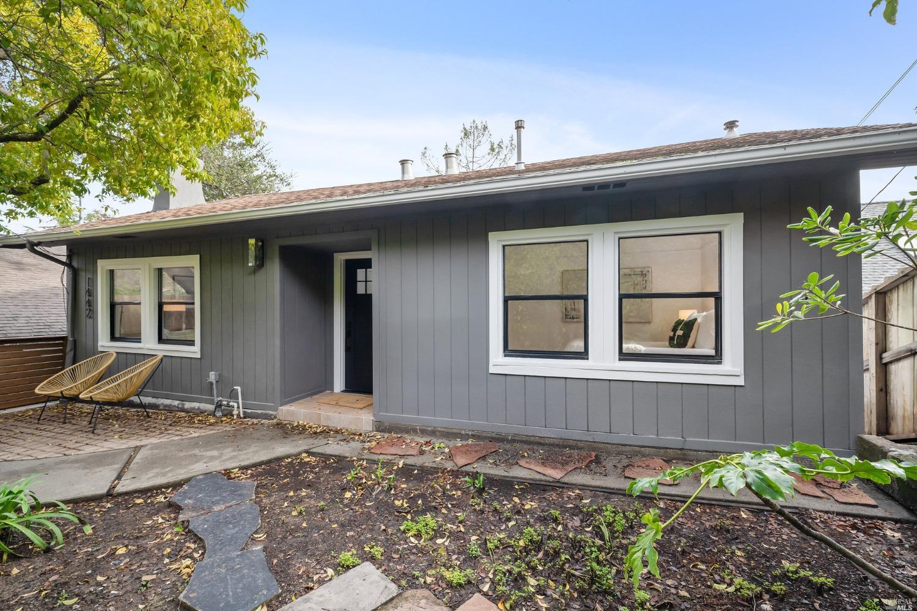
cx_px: 458
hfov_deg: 104.3
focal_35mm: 14
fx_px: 356
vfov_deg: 81.2
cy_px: 306
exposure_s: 1/250
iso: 1000
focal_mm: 14
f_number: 8
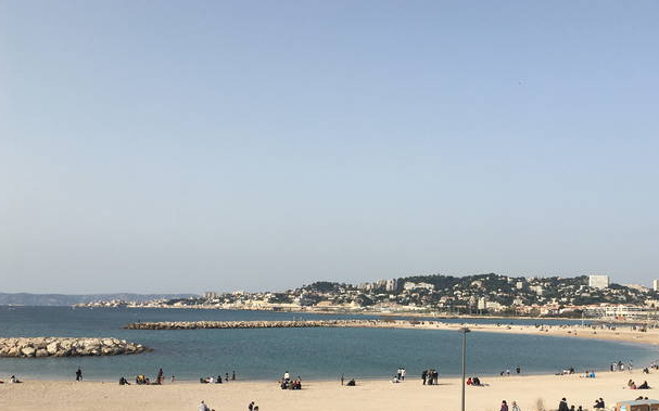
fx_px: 718
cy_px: 286
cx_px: 401
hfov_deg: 48.9
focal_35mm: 40
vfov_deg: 31.6
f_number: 2.2
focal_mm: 4.15
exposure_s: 1/1972
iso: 25
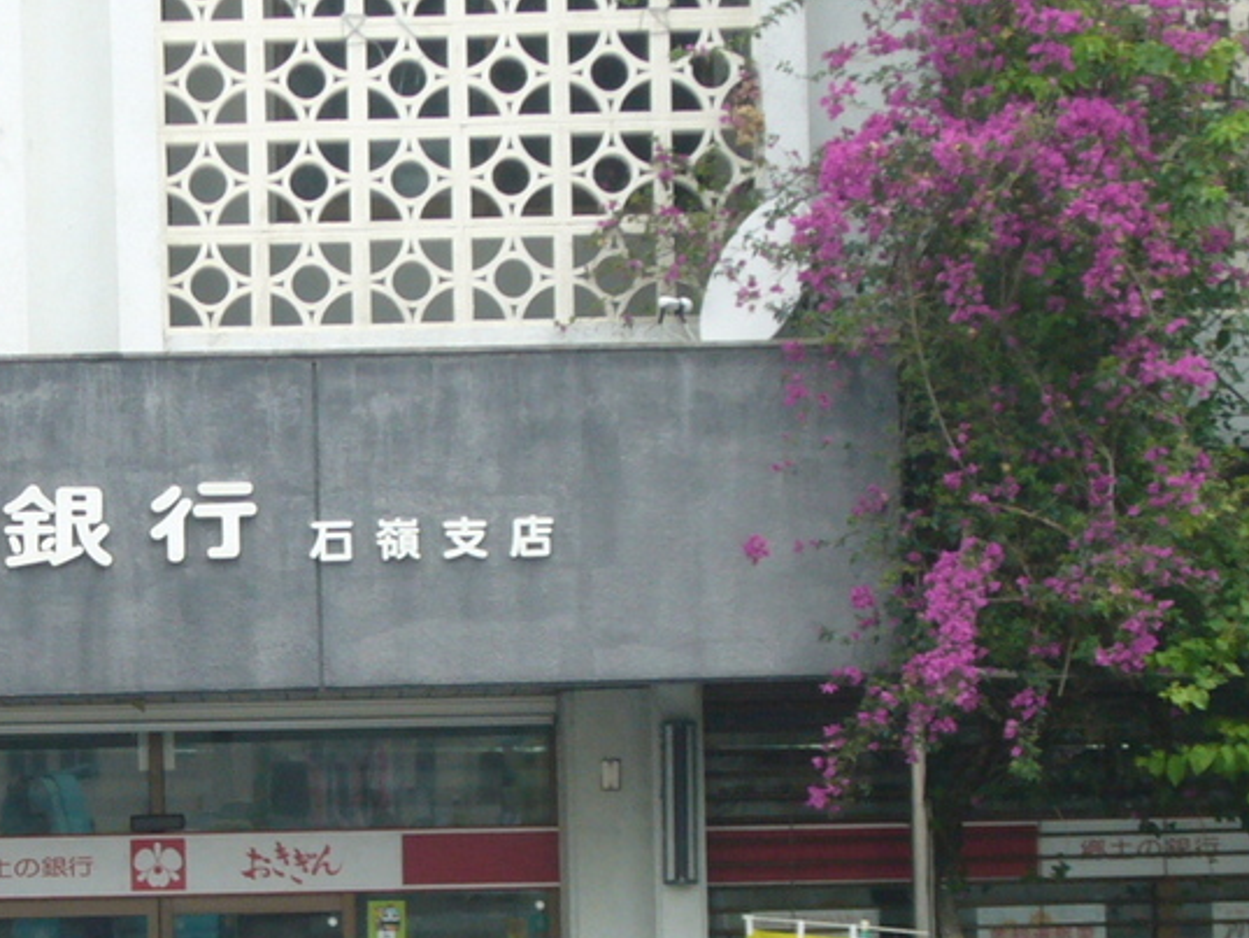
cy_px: 882
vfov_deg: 9.0
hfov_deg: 12.0
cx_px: 116
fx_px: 5919
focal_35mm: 164
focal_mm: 10.3
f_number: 4.1
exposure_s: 1/125
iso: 80
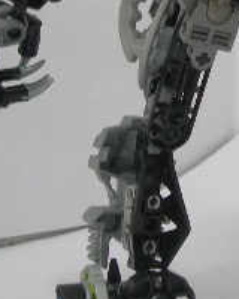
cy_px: -39
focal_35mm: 107
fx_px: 946
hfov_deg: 14.1
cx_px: 255
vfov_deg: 17.3
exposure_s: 1/21.1
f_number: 2.8
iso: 50
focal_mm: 7.8
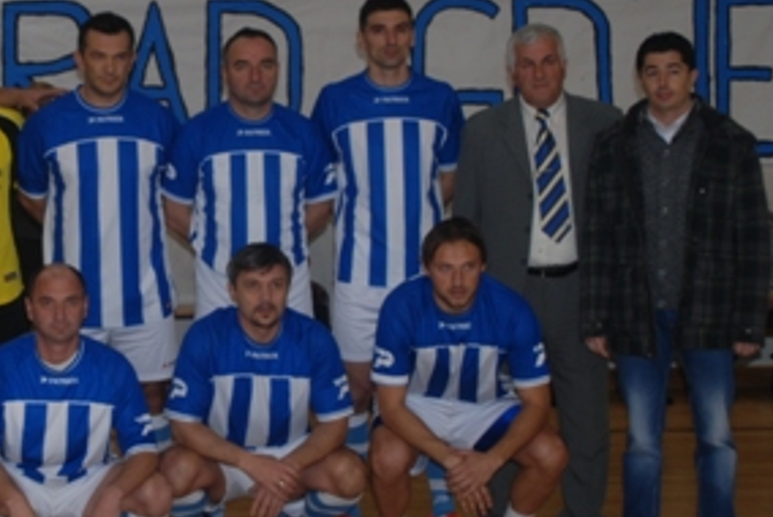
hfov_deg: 24.3
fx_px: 1741
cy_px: 207
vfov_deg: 16.9
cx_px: 79
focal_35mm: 81
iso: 200
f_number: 4.2
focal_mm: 24
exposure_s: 1/60
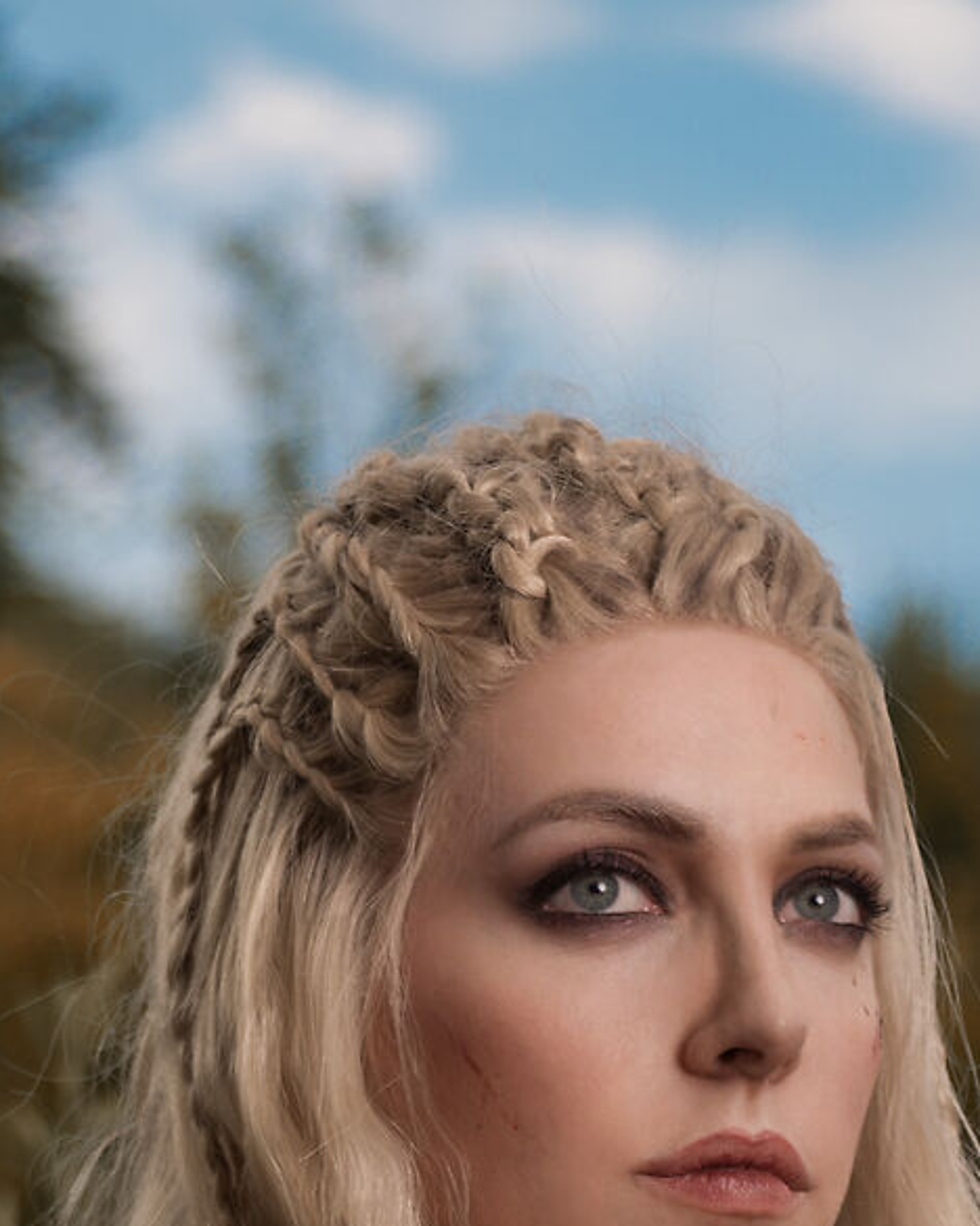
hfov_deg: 8.7
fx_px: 6417
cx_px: 887
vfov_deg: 10.1
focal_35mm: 177
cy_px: 2414
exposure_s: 1/400
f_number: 2.8
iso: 80
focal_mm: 46
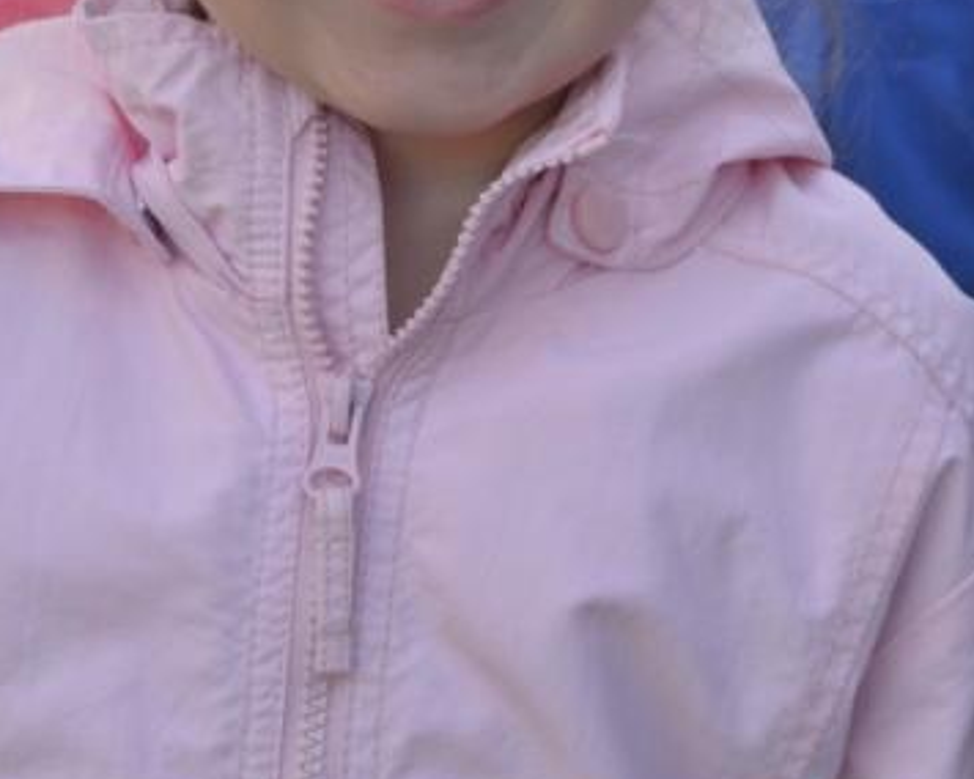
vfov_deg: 11.6
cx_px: 1073
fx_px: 3747
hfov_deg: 14.5
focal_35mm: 130
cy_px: -133
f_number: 5.6
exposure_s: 1/125
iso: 160
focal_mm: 32
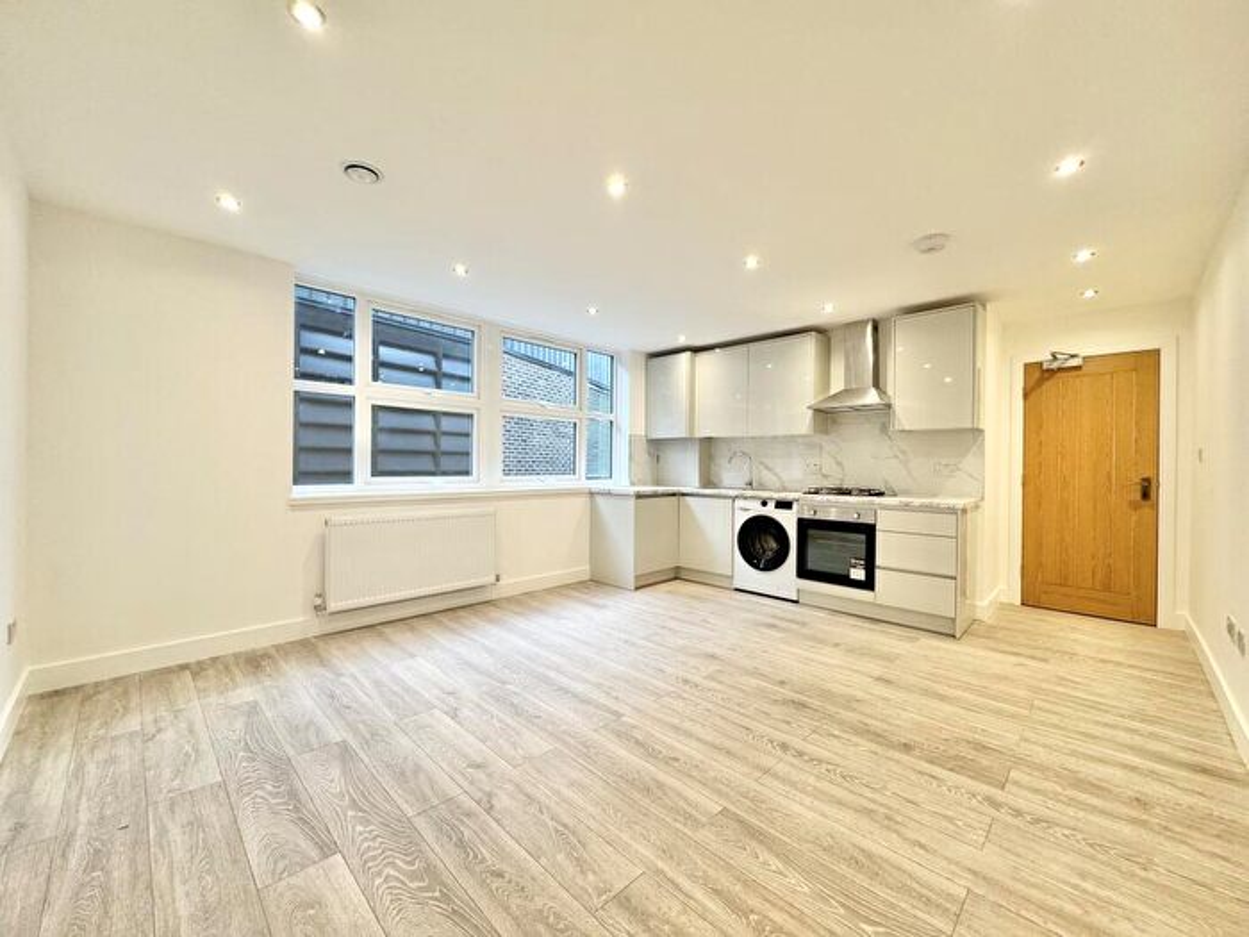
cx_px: 624
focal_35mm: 14
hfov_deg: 102.1
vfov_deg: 85.7
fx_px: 505
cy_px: 468
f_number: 2.2
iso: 125
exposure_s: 1/100
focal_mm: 2.22
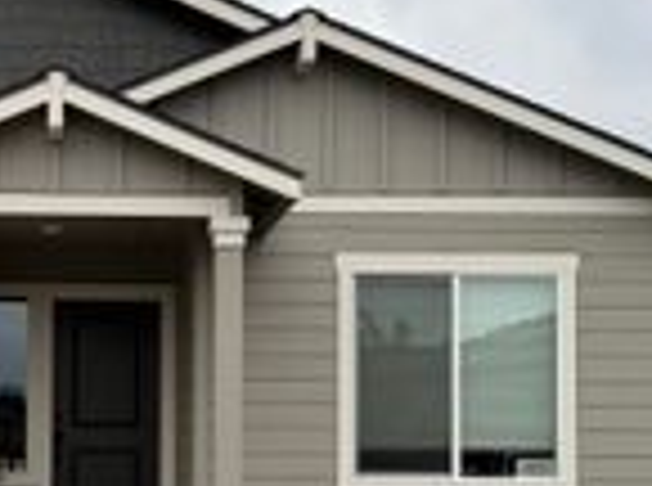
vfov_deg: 17.6
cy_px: 380
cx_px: 108
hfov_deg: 23.2
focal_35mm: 83
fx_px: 1559
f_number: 1.78
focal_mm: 6.76
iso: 80
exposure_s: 1/1637
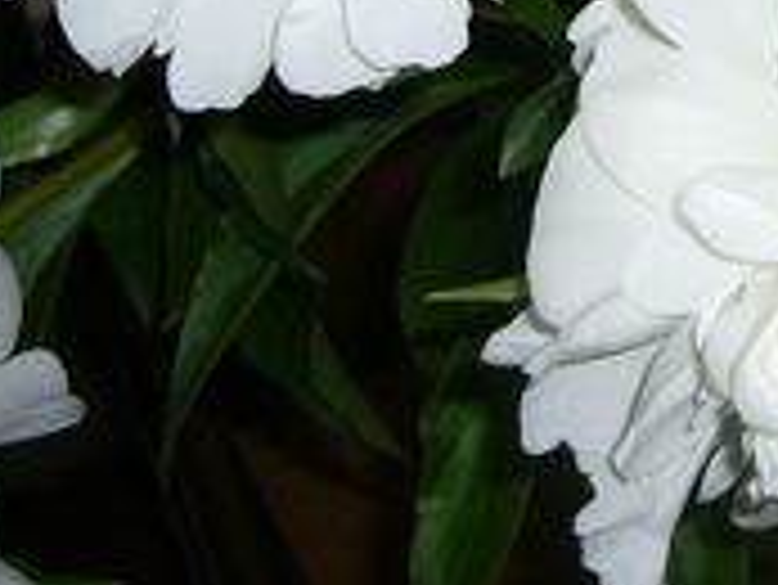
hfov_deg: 15.4
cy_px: -130
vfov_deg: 11.6
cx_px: 836
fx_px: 2811
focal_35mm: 125
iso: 100
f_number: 2.8
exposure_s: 1/30
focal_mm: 5.8
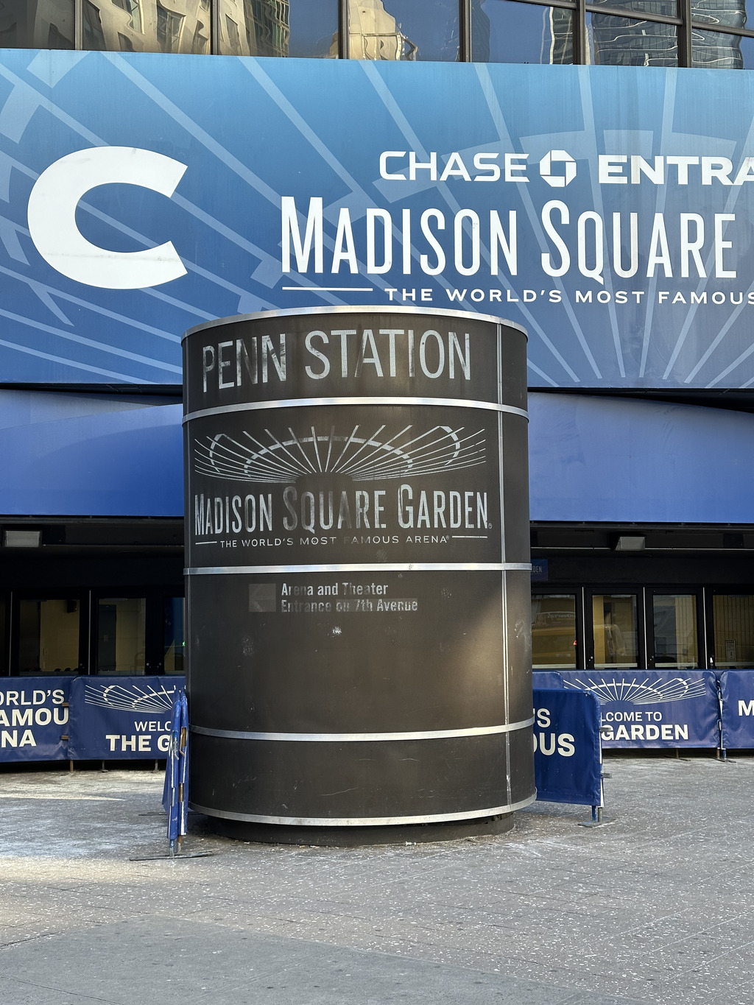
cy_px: 502
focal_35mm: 48
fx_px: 1394
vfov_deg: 39.7
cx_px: 377
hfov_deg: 30.3
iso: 50
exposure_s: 1/228
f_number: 1.78
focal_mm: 6.86
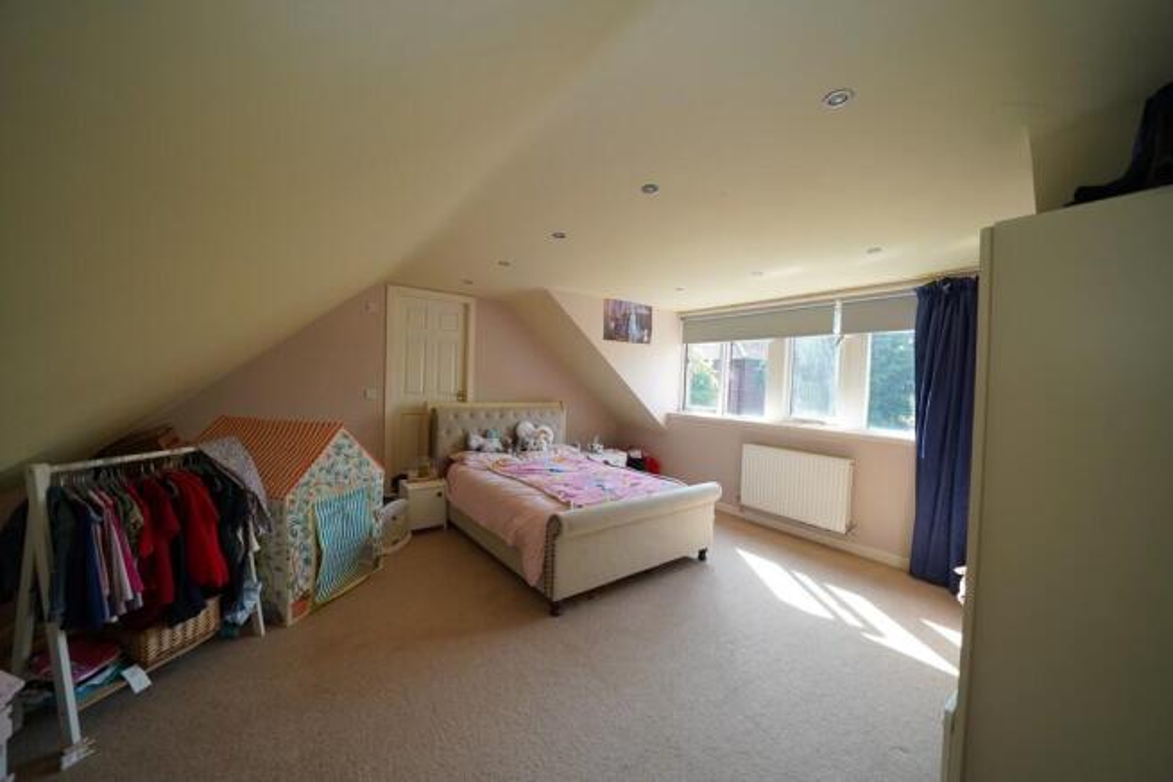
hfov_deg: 112.6
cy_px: 391
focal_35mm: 12
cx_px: 586
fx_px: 391
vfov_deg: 90.0
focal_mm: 12
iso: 400
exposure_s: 1/160
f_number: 4
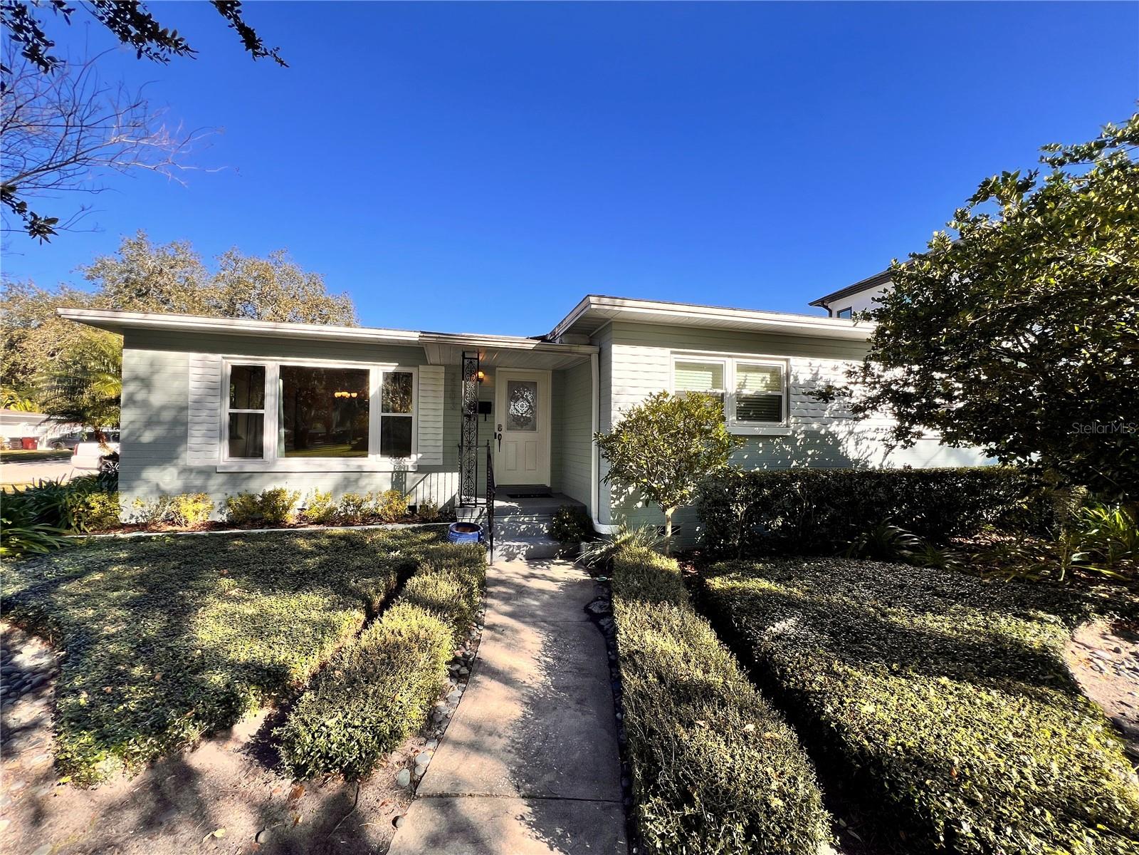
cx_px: 570
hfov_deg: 106.2
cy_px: 428
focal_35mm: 13
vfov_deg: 89.9
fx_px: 428
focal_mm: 1.57
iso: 32
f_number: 1.8
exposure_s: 1/727
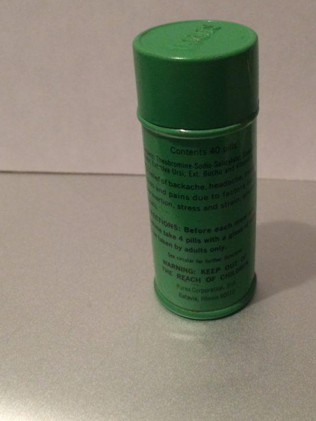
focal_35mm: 45
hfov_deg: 32.1
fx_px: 547
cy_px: 163
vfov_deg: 41.8
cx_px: 193
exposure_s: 1/24
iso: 320
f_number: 2.2
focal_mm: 4.15
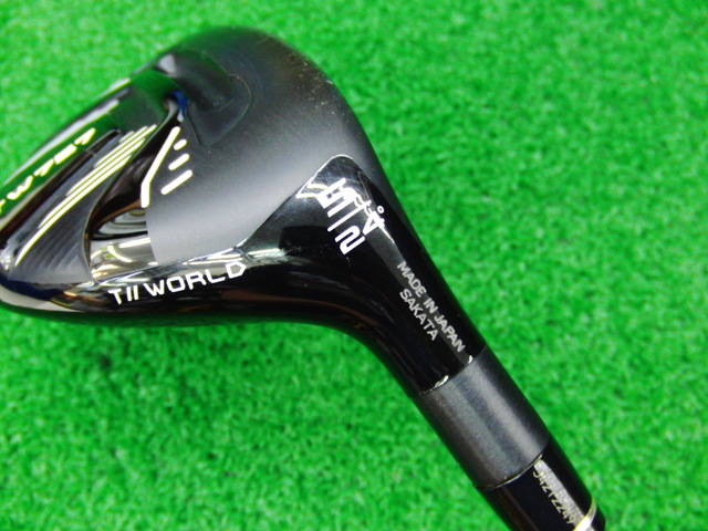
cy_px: 266
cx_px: 354
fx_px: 757
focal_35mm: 37
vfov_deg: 38.7
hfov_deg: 50.1
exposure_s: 1/20
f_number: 3.6
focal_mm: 6.42
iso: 400
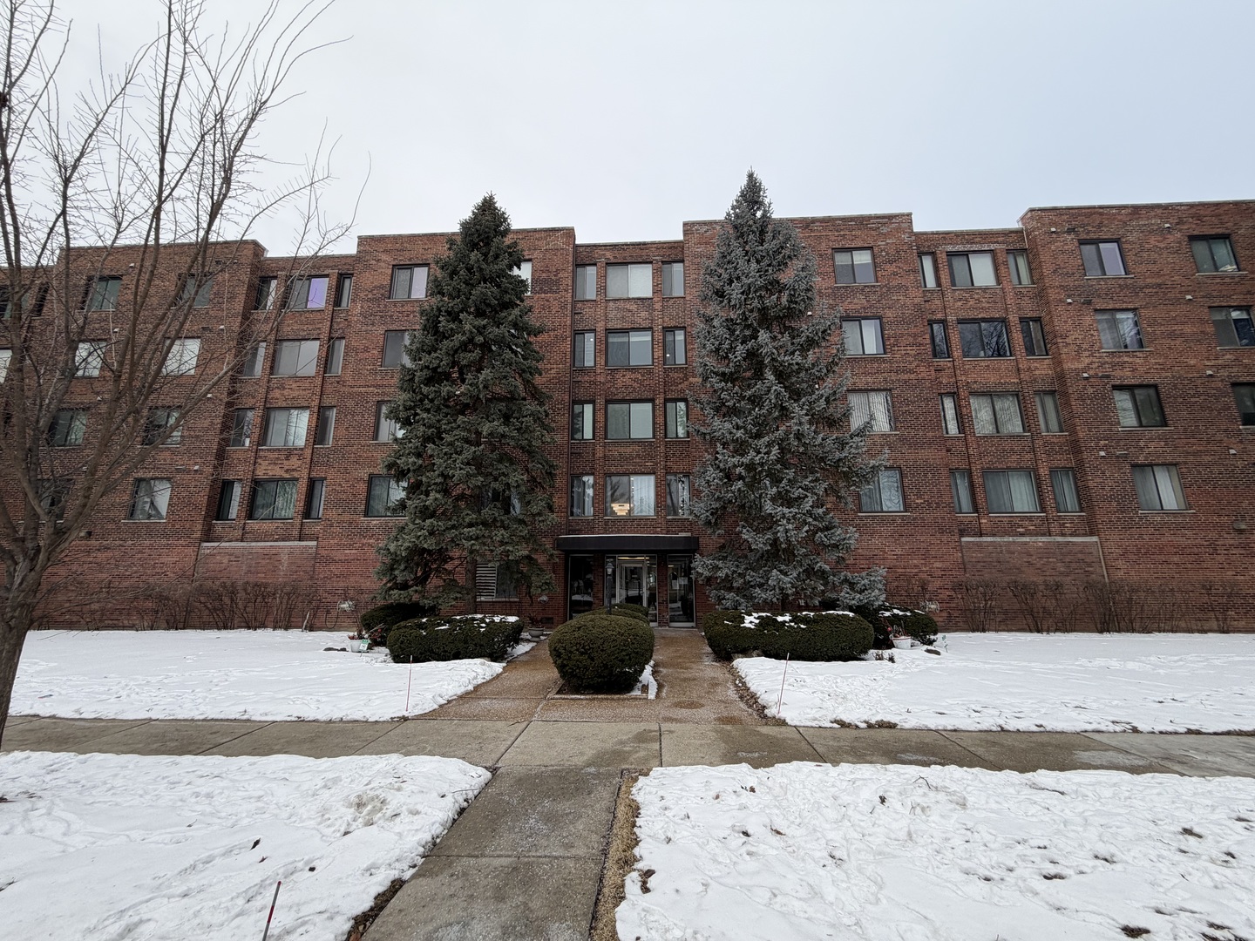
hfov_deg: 102.1
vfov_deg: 85.7
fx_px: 508
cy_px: 470
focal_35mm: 14
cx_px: 628
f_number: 2.2
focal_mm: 2.22
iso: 40
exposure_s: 1/240
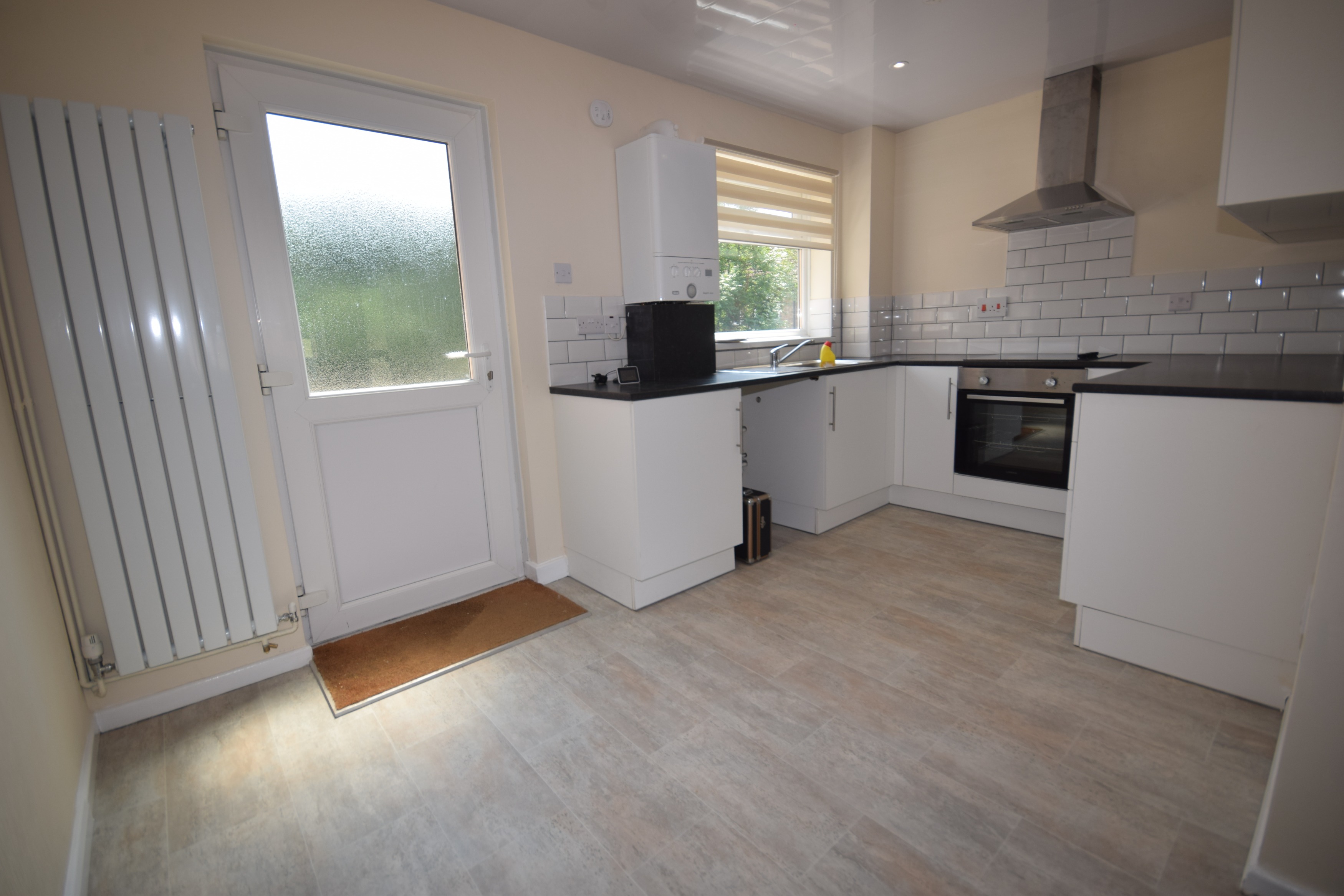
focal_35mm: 15
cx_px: 672
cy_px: 448
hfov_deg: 100.4
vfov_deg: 77.3
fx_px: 560
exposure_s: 1/125
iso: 110
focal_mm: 10
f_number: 5.6
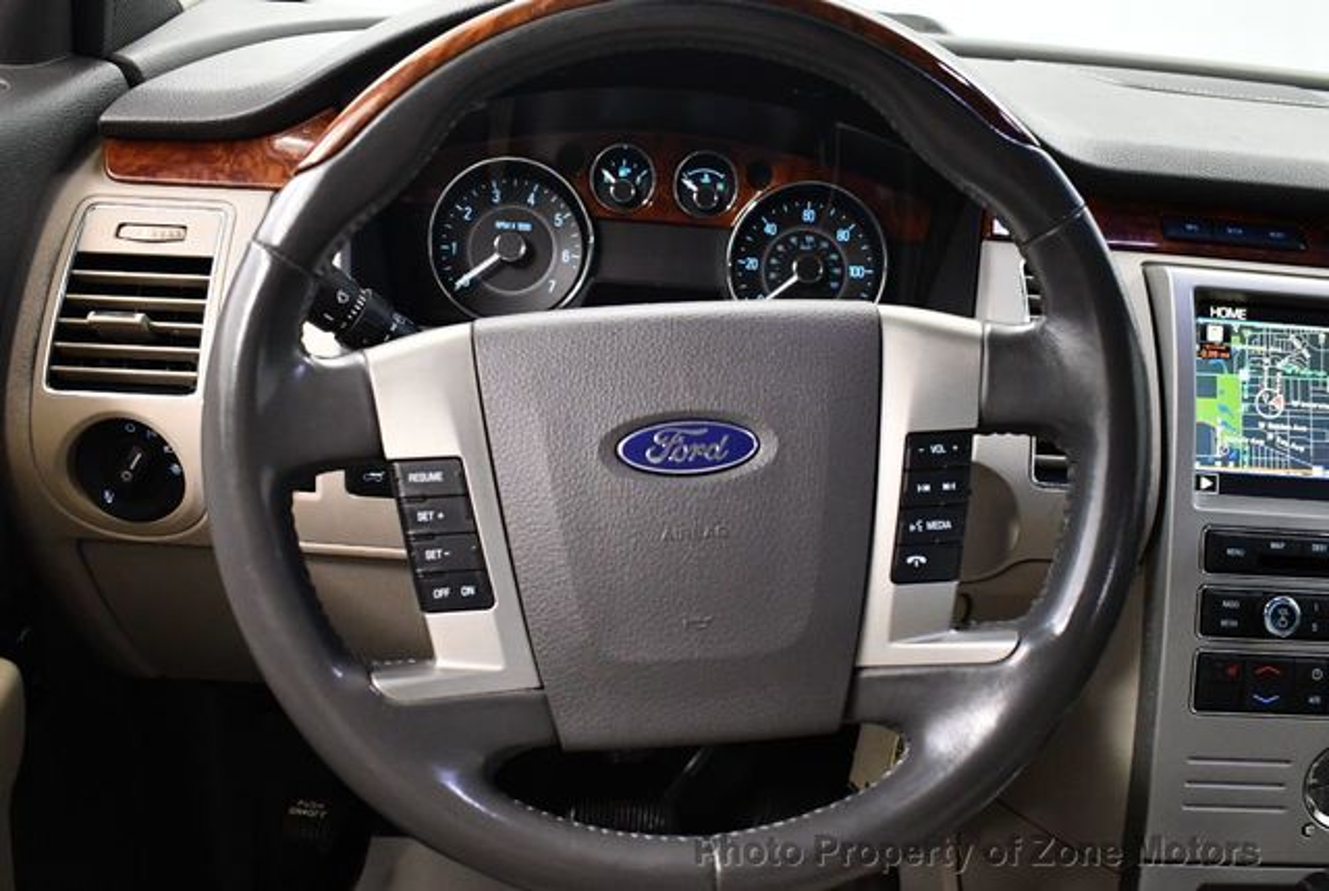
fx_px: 1331
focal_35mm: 36
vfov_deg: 37.0
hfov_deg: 53.1
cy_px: 446
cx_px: 664
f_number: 3.5
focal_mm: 18
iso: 3200
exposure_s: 1/100
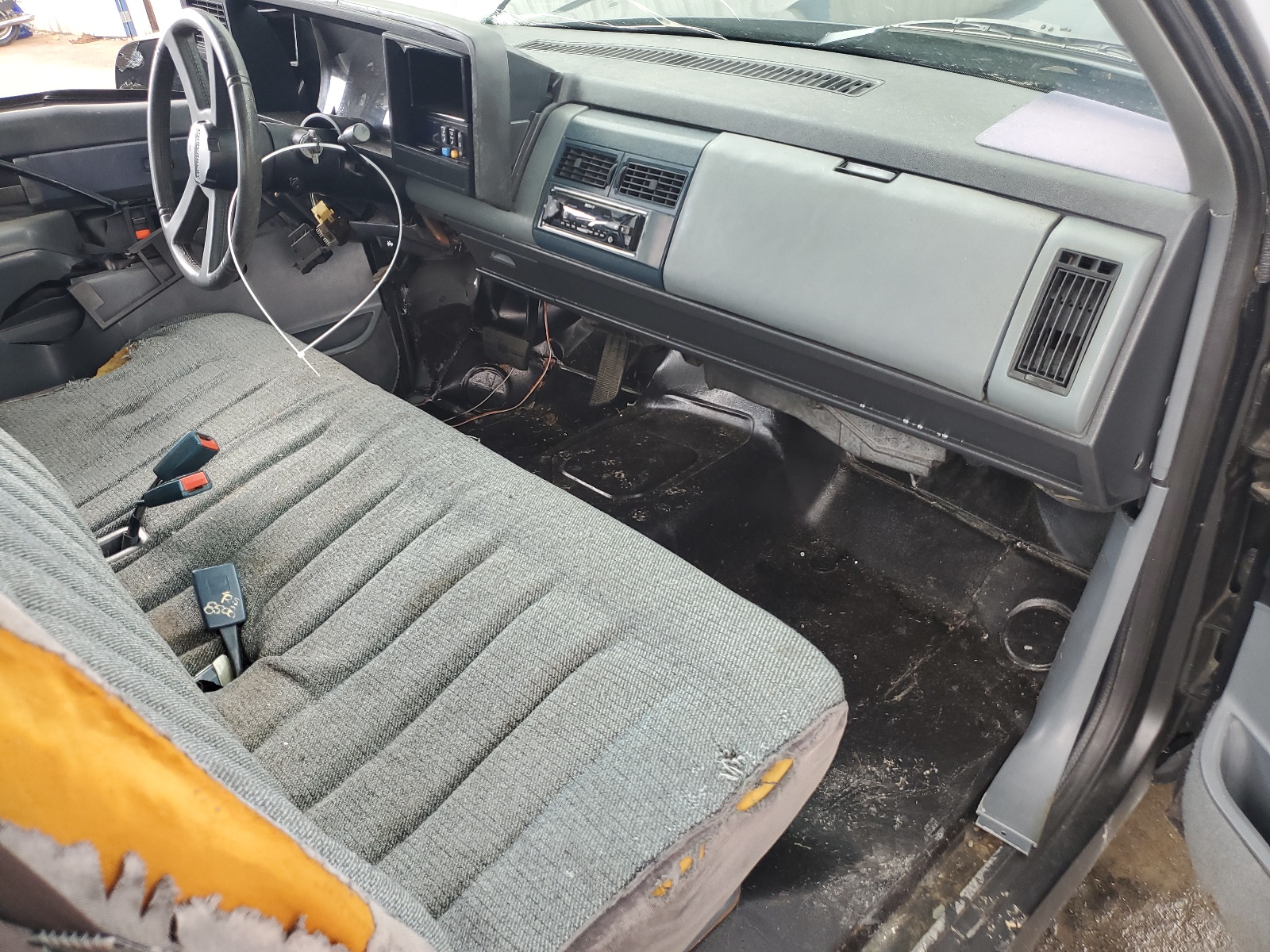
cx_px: 635
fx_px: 954
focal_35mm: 26
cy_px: 476
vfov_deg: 53.1
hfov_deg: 67.3
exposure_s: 1/120
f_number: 1.5
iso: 60
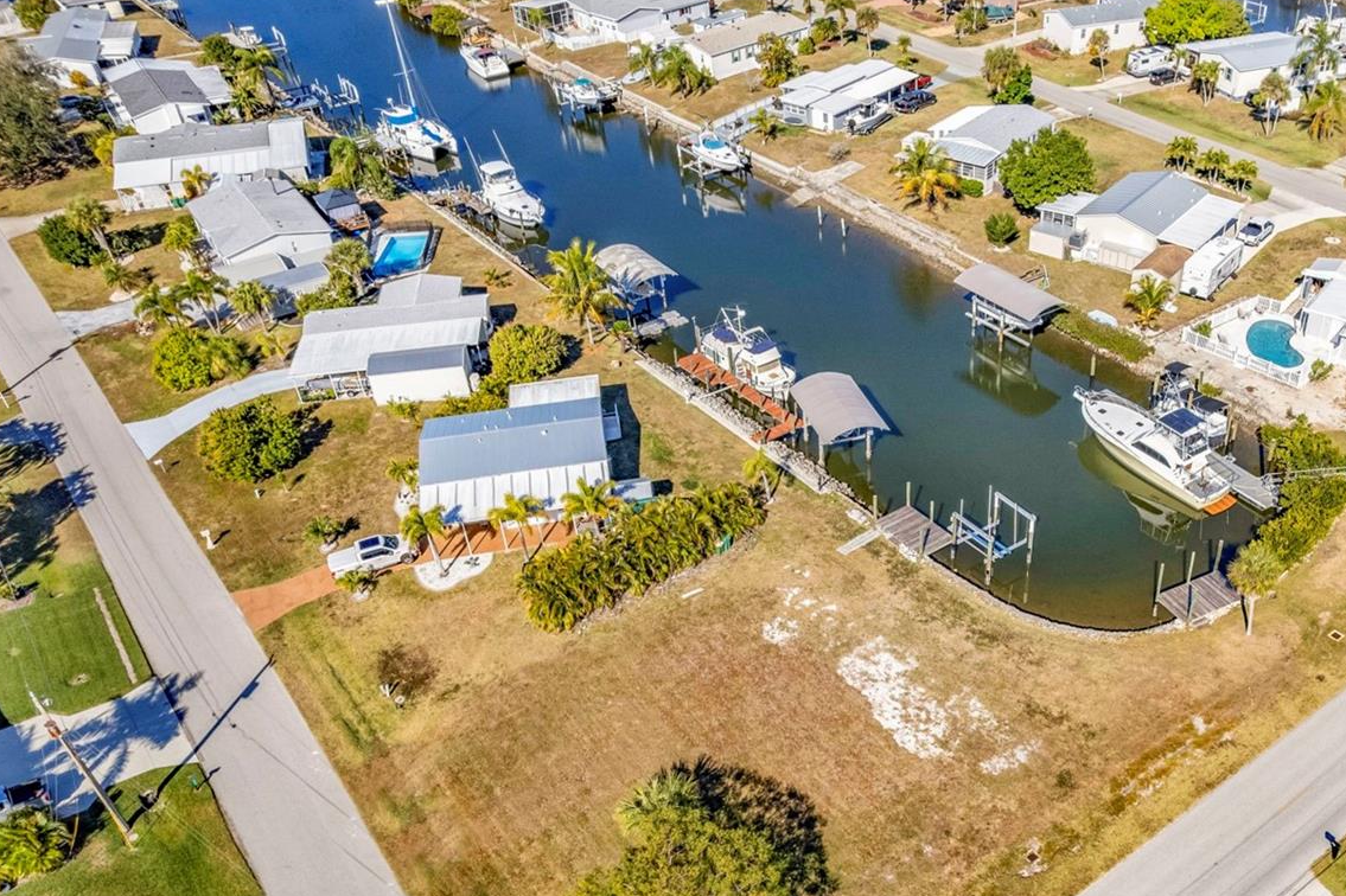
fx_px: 1159
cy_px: 603
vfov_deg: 41.7
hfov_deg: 59.1
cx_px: 880
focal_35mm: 31
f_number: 2.8
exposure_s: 1/3000
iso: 150
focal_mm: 8.38
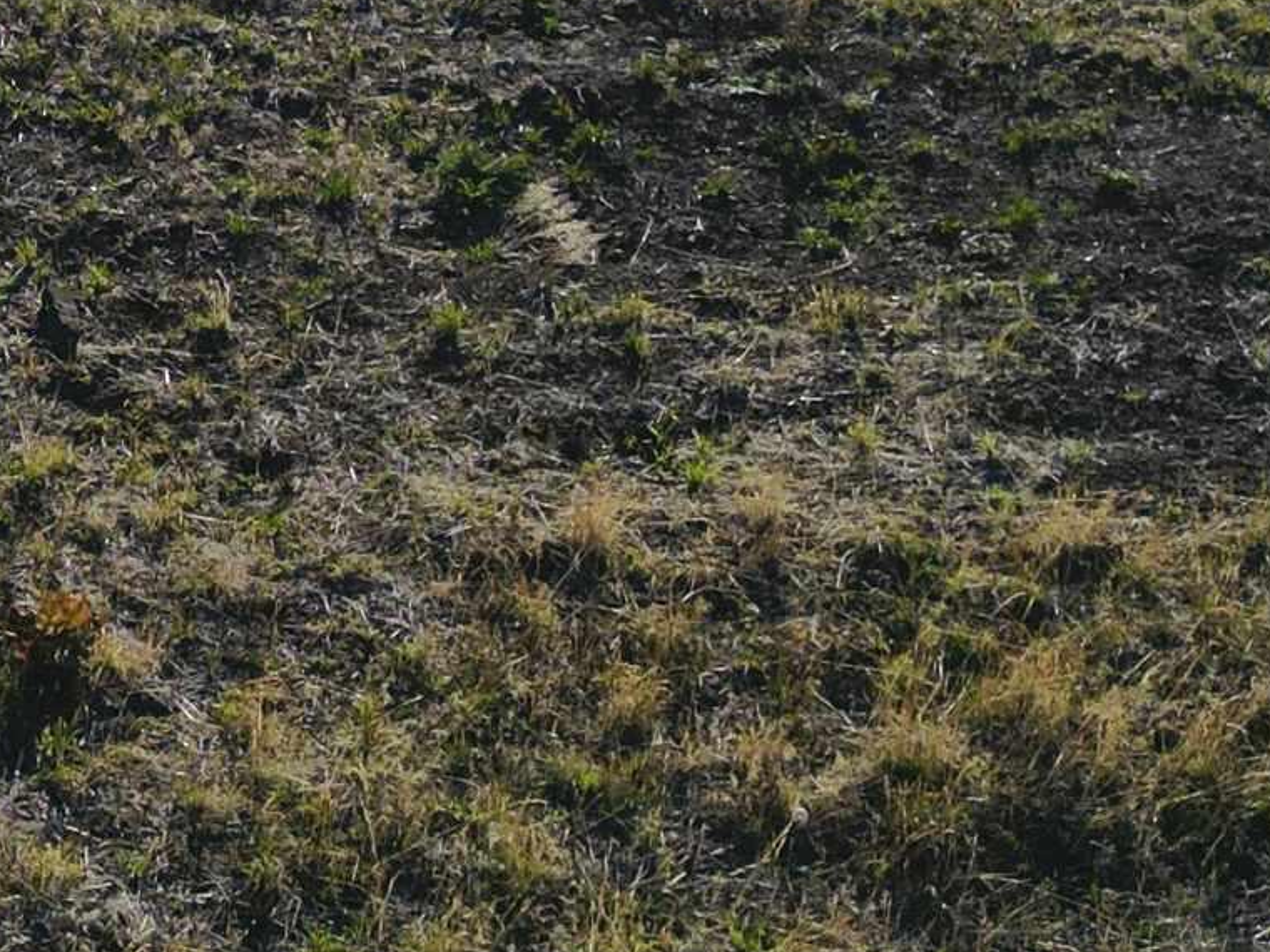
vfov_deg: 14.2
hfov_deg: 18.8
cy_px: -499
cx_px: -364
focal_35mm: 97
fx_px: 3559
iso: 110
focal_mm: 6.72
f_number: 1.7
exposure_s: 1/6400
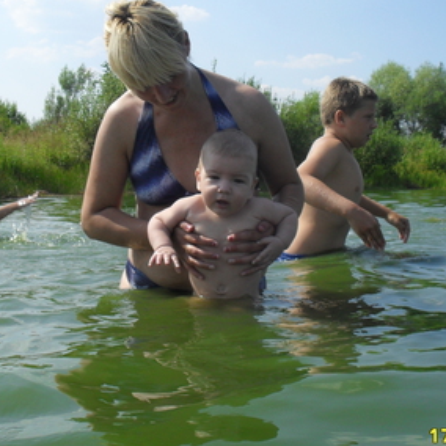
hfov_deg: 34.7
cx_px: 217
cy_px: 221
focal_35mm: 49
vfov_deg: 34.7
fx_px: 714
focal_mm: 6.3
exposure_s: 1/250
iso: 100
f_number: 8.4
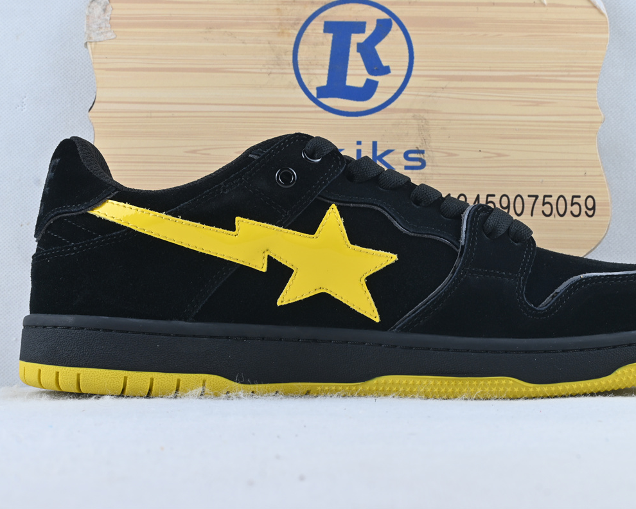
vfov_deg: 26.2
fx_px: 1092
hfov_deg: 32.4
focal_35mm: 58
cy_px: 253
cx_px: 378
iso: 100
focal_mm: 34
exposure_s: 1/13
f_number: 10
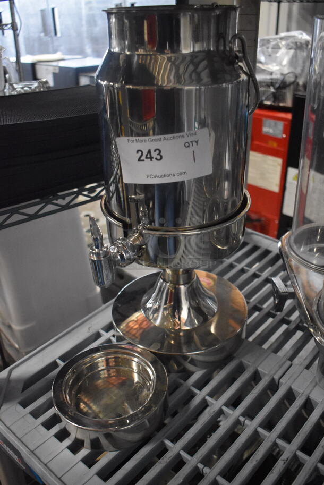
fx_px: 445
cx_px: 162
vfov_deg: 57.2
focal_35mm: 33
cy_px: 242
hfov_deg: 40.0
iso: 6400
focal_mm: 22
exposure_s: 1/125
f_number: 3.8
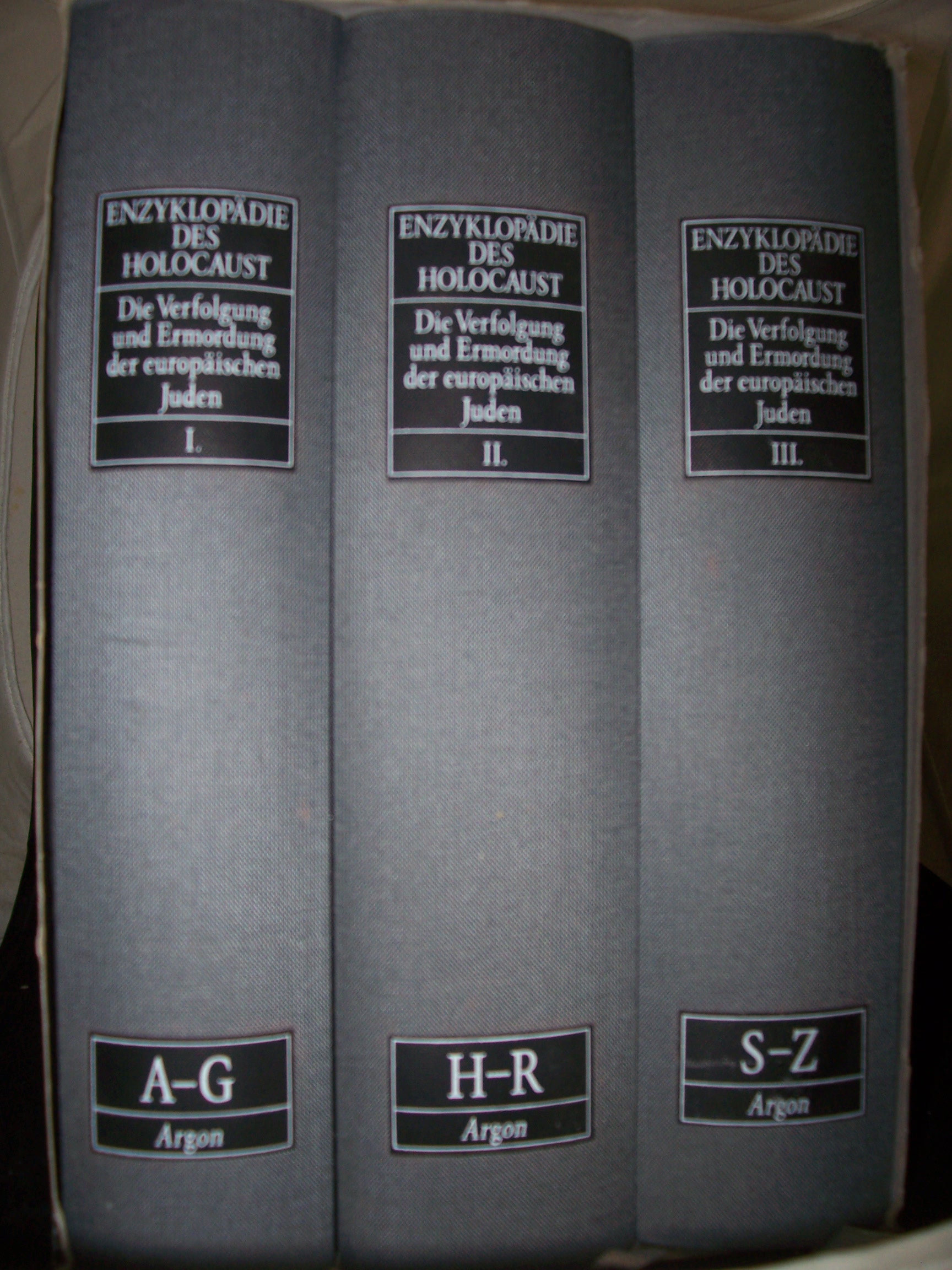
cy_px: 635
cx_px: 476
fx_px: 1247
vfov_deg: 54.0
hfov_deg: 41.8
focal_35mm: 34
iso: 80
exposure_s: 1/60
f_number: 2.7
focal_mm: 5.6
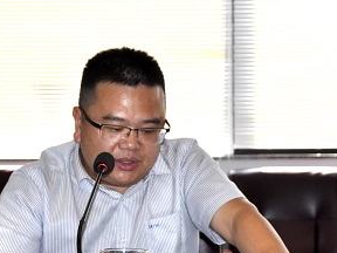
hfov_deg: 16.4
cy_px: 164
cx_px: 131
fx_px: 1168
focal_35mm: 120
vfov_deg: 12.3
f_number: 4.2
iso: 200
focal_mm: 40
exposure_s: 1/80
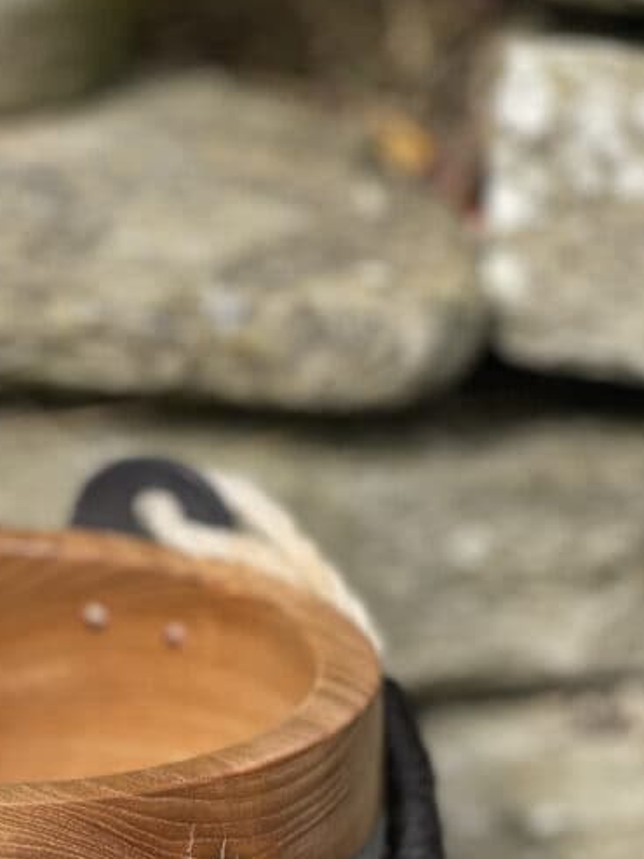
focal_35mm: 133
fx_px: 3298
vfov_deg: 14.7
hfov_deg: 11.1
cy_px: 734
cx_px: 2
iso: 32
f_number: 2.2
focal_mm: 7.5
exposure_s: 1/336
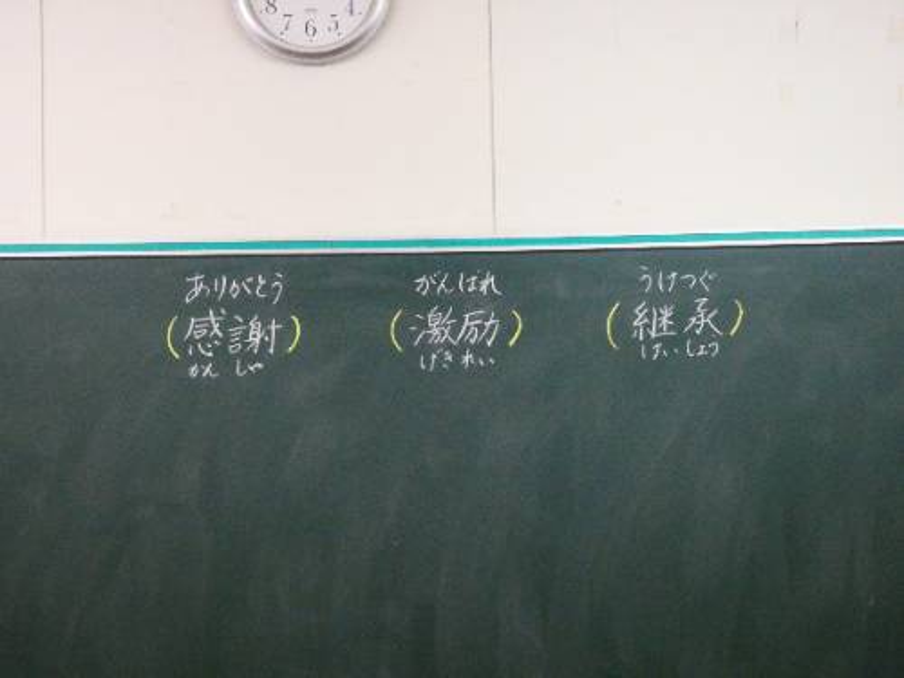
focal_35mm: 87
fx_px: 2272
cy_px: 339
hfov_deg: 22.5
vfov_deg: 17.0
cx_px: 452
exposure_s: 1/80
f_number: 8
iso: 1600
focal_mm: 15.6
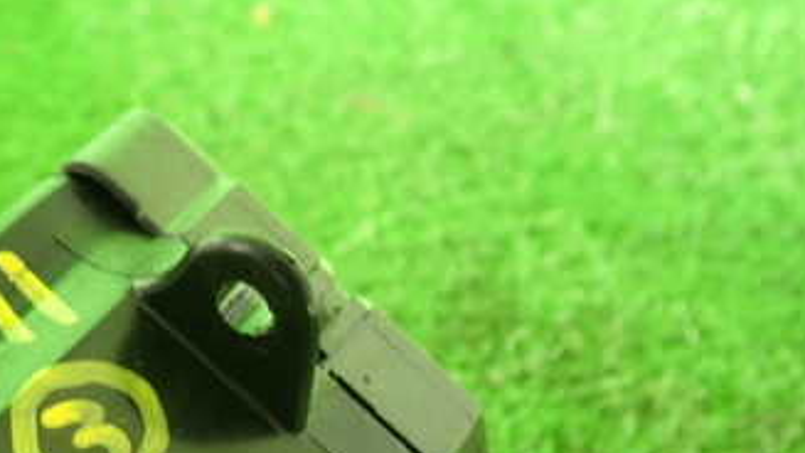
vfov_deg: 19.5
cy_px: 451
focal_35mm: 60
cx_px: 219
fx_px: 1281
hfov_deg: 34.3
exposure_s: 1/60
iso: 125
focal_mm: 5.4
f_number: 2.3
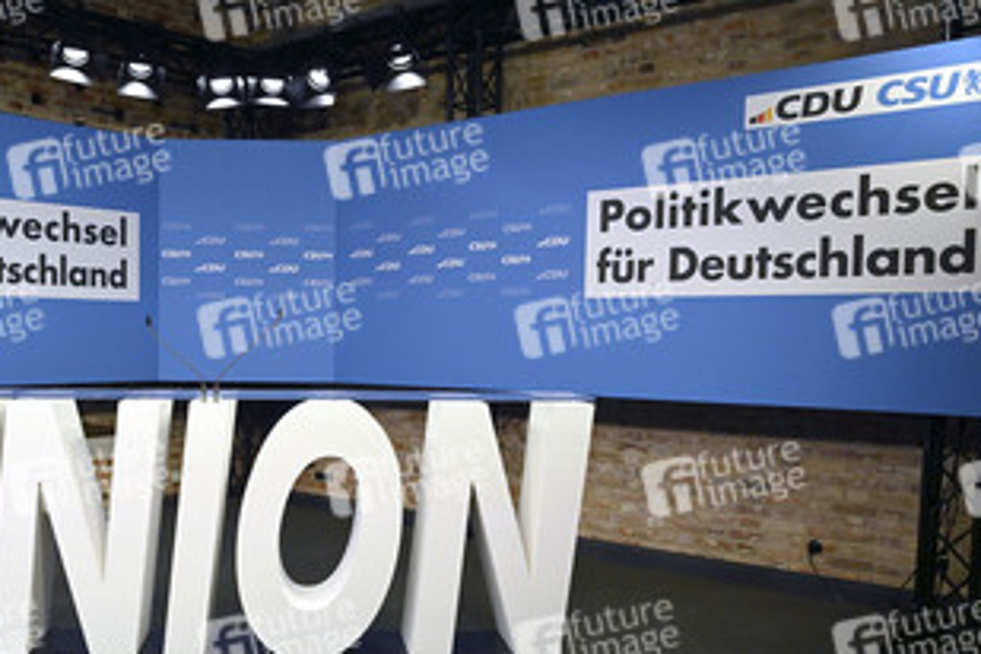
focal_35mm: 35
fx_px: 954
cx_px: 322
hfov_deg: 53.3
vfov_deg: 37.7
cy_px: 400
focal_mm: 24
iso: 5000
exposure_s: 1/320
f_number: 6.3
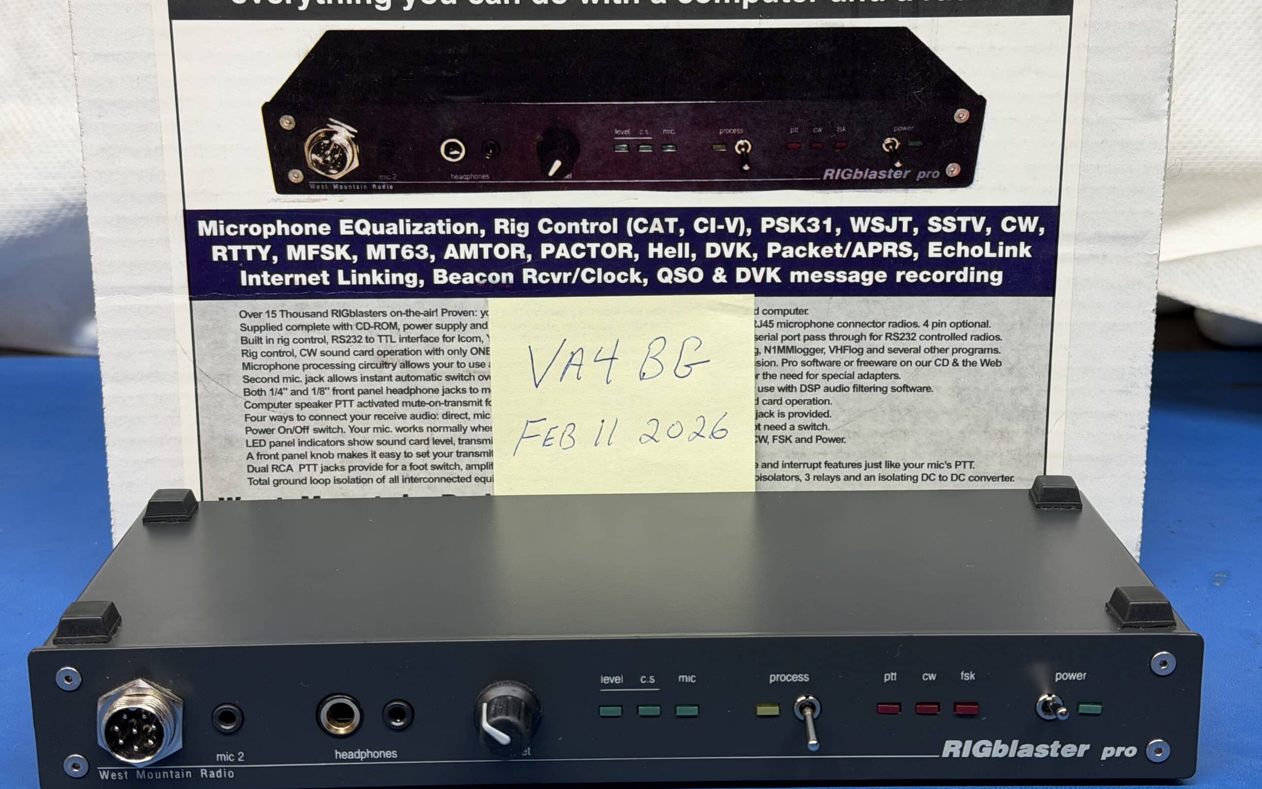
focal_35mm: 51
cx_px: 631
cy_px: 342
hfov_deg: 39.6
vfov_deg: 25.3
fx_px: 1754
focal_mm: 6.76
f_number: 1.78
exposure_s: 1/60
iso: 100
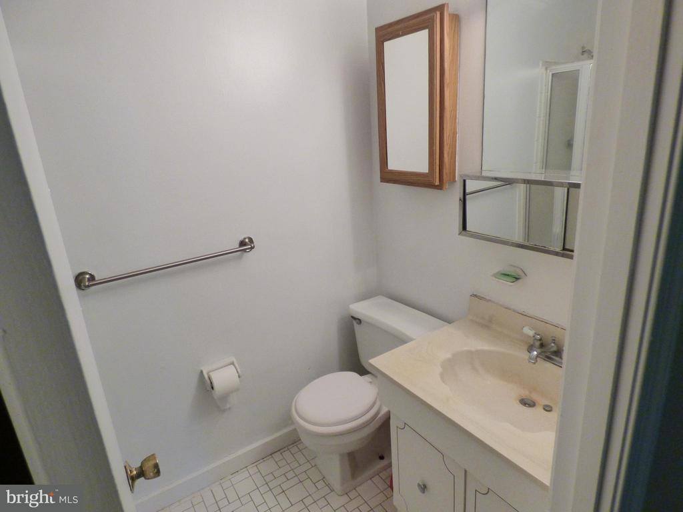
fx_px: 395
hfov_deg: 81.7
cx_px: 342
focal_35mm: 20
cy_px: 256
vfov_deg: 66.0
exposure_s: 1/60
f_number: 2.8
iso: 400
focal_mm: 3.58
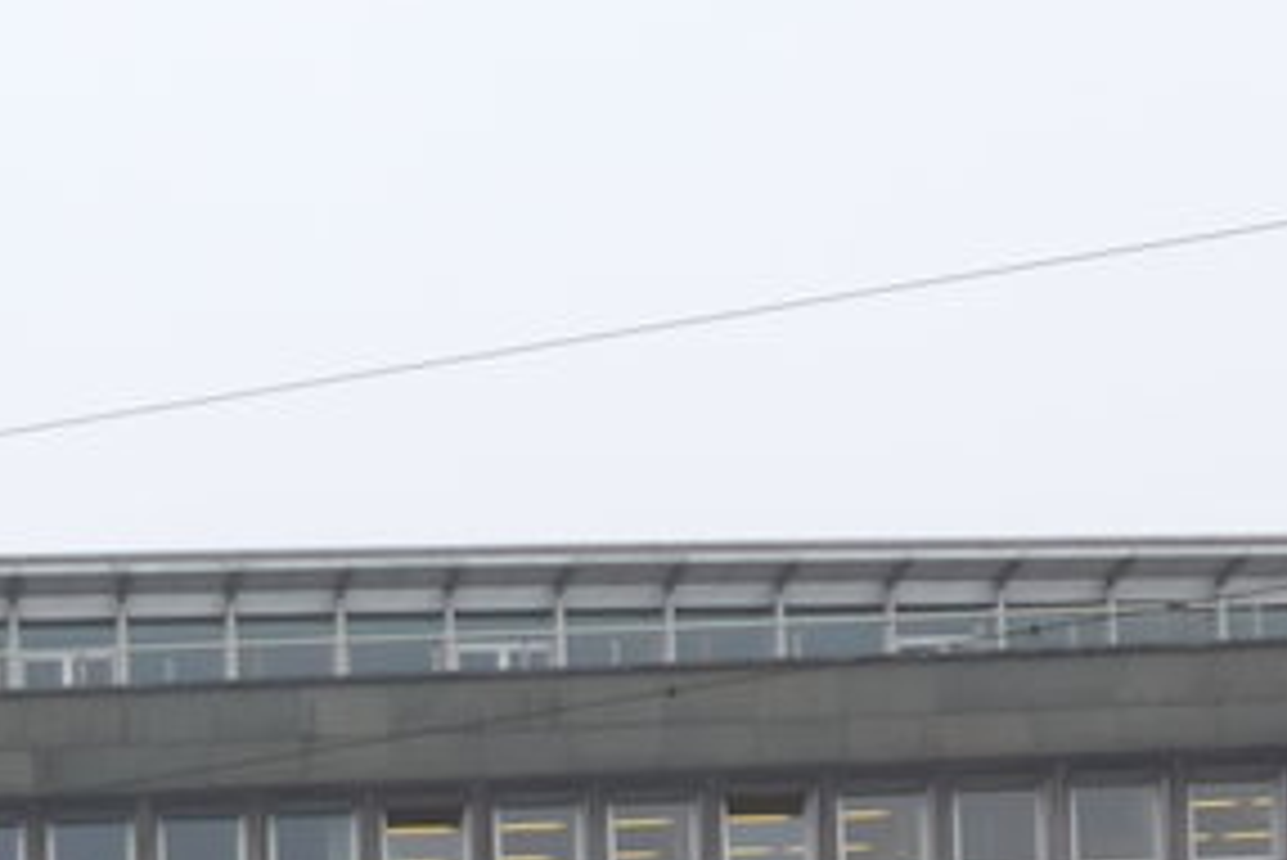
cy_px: 1508
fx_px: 5615
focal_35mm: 157
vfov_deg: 8.4
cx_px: -981
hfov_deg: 12.1
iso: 80
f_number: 2.8
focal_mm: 7.5
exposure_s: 1/250
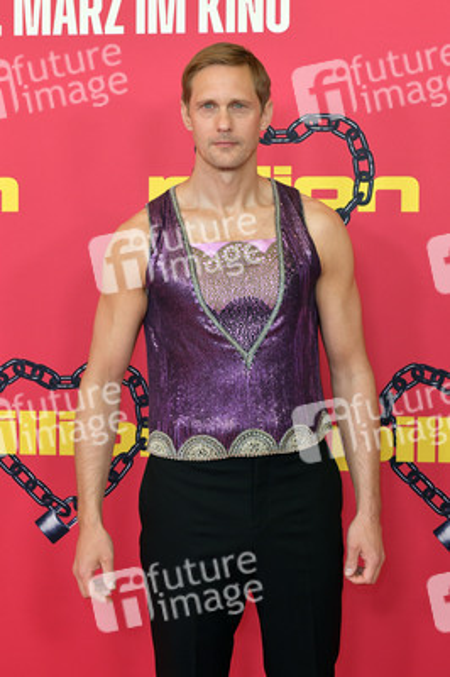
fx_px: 1164
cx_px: 225
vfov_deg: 32.4
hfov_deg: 21.9
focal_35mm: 62
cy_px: 338
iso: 1000
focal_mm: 62
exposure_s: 1/250
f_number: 8
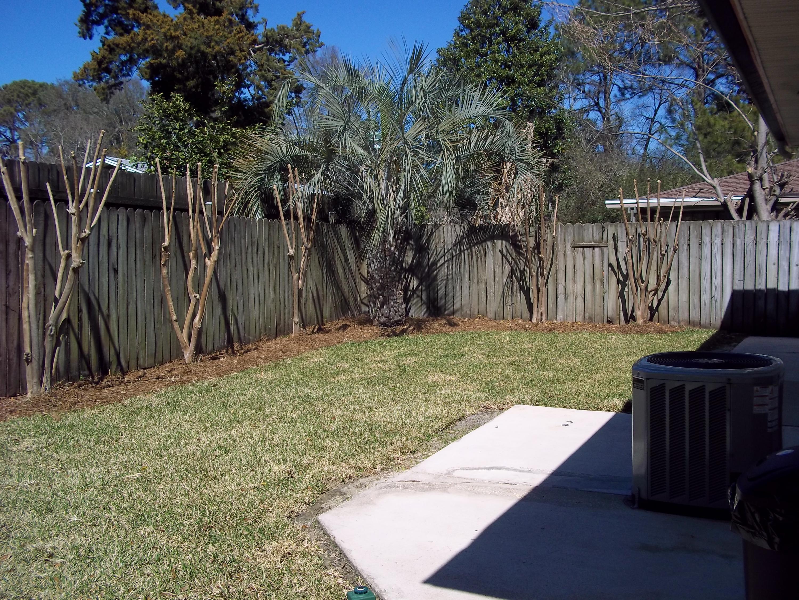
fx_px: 831
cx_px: 400
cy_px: 300
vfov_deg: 39.7
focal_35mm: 36
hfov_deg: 51.4
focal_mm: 6.5
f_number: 8
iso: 80
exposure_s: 1/250
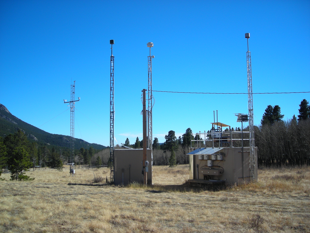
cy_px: 116
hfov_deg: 49.0
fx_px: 340
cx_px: 155
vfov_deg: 37.7
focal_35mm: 38
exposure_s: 1/207
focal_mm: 6.3
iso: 50
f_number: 6.4
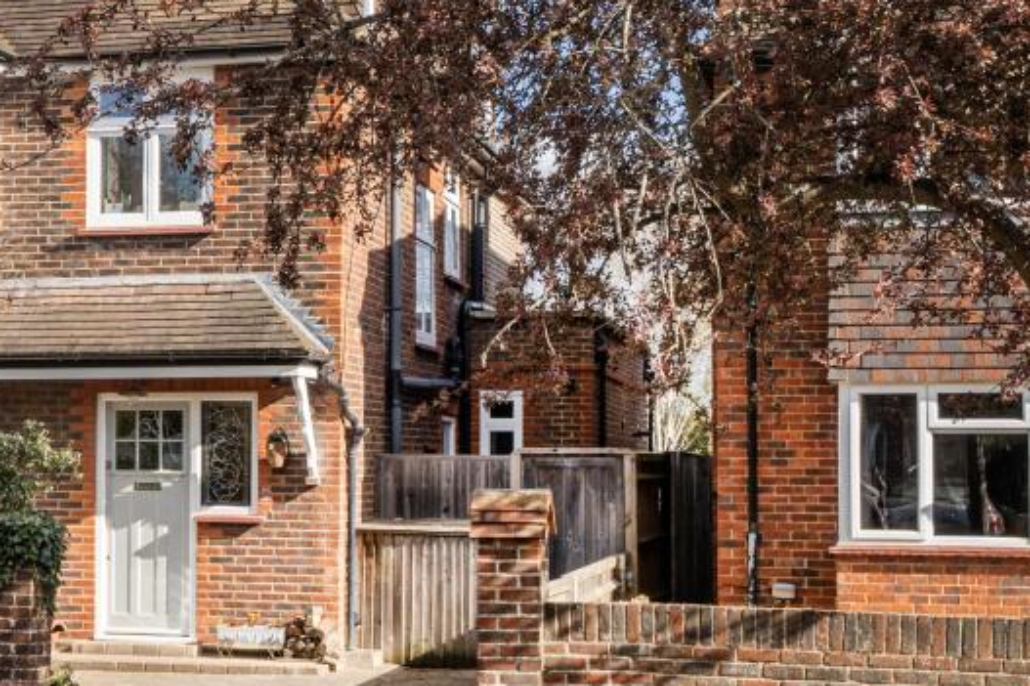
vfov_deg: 19.4
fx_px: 2002
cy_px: 247
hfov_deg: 27.7
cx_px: 84
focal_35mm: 70
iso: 400
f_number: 8
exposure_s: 1/250
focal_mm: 24
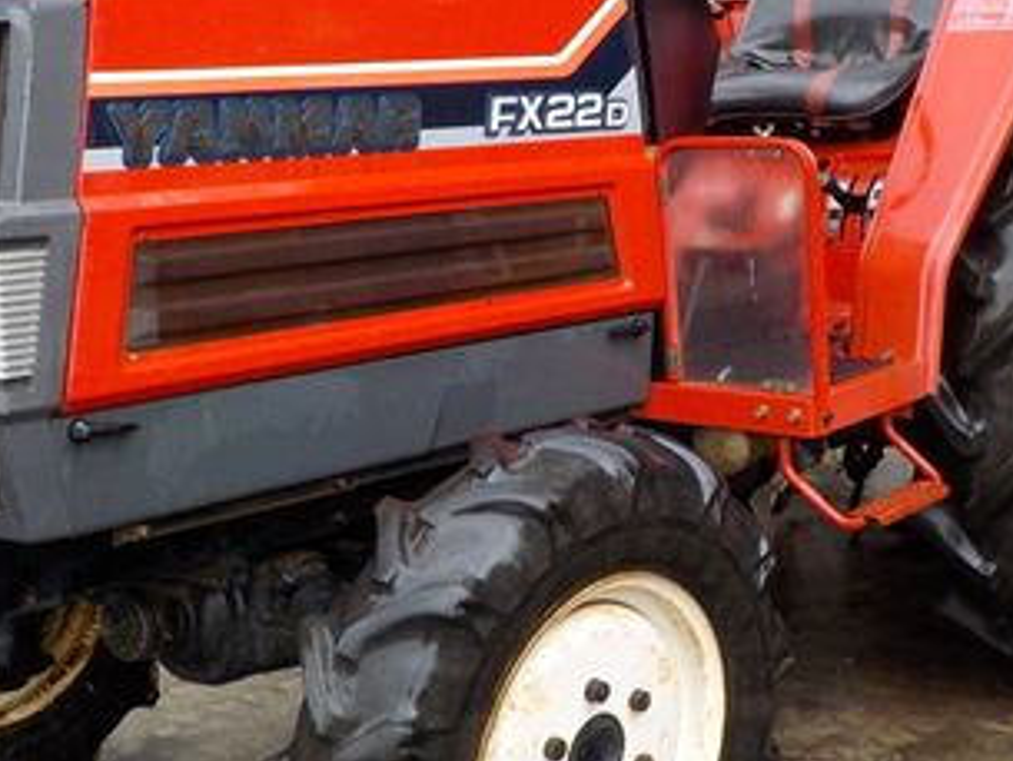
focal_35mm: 63
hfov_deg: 30.6
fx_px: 1844
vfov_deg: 23.3
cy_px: 339
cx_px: 624
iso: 125
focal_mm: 4.1
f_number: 3.3
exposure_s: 1/60
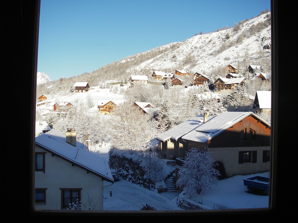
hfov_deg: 49.0
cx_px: 149
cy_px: 112
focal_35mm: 38
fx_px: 327
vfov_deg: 37.7
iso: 50
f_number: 3.3
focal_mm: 6.3
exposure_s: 1/400
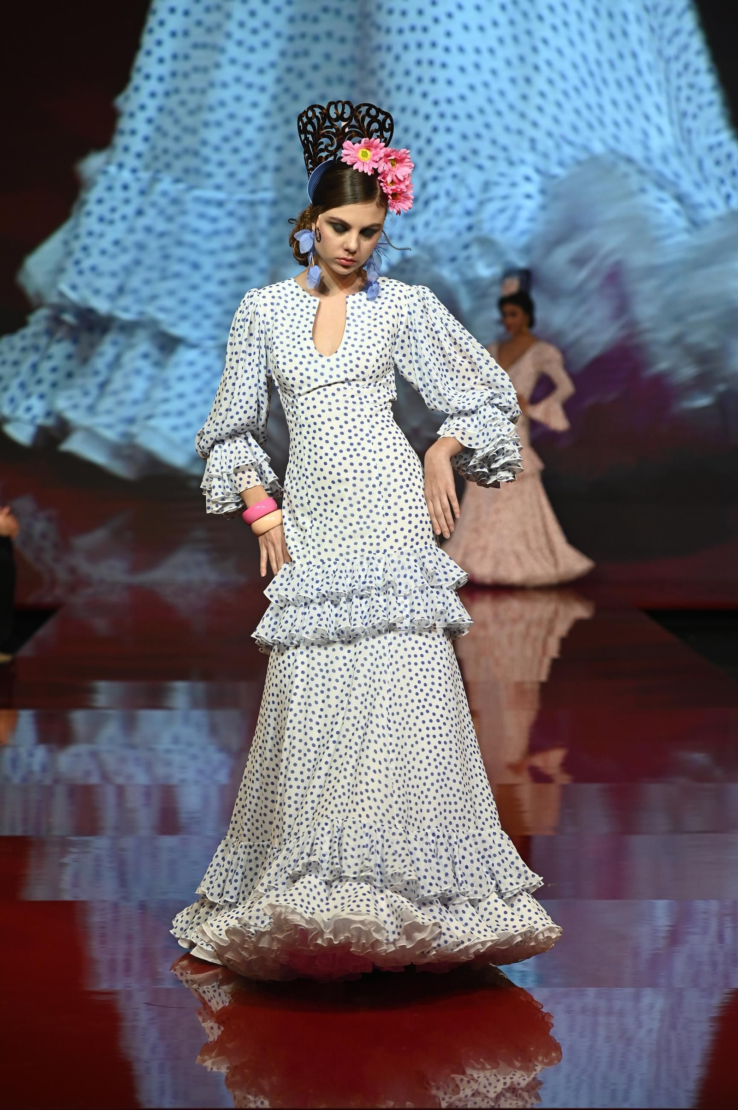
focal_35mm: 100
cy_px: 555
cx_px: 369
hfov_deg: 13.7
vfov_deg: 20.4
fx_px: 3079
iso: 1000
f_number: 4
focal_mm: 100
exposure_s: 1/320
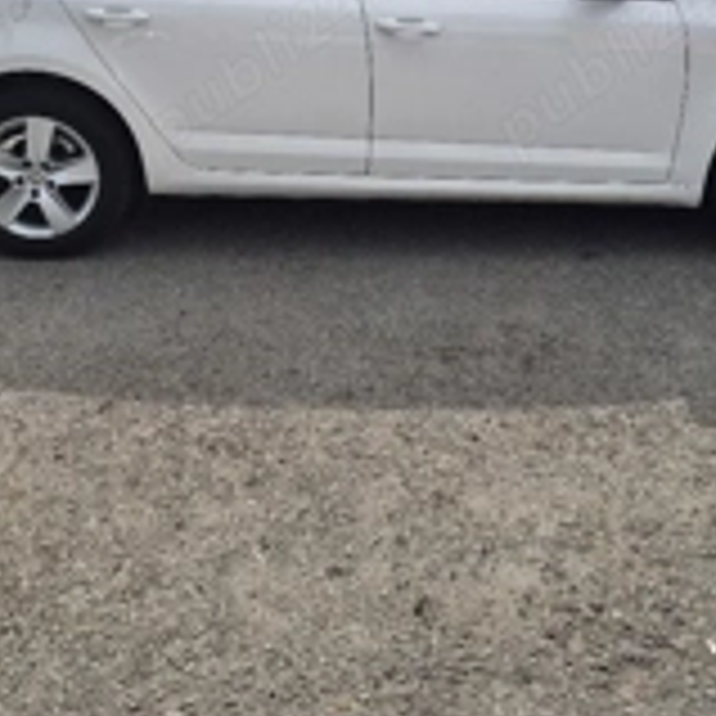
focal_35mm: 51
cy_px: 95
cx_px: 383
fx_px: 1193
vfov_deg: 32.0
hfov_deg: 33.4
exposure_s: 1/3333
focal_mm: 5.4
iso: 25
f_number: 1.8
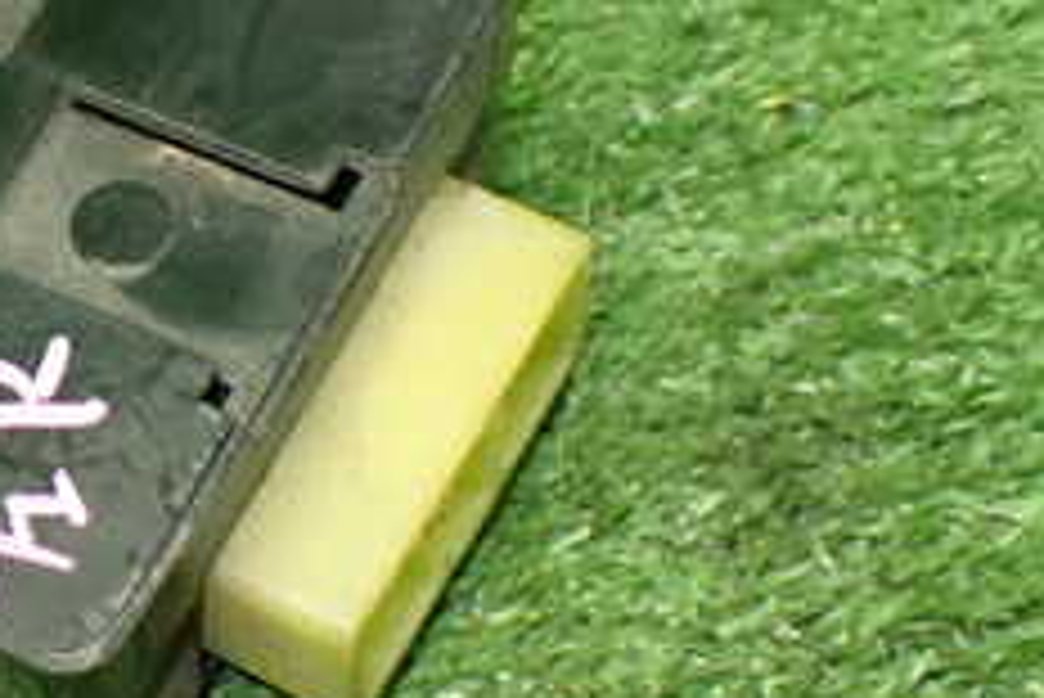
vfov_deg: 13.4
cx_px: -184
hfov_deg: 19.0
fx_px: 2960
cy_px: 293
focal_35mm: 102
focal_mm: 6.83
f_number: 2.7
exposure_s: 1/60
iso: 800
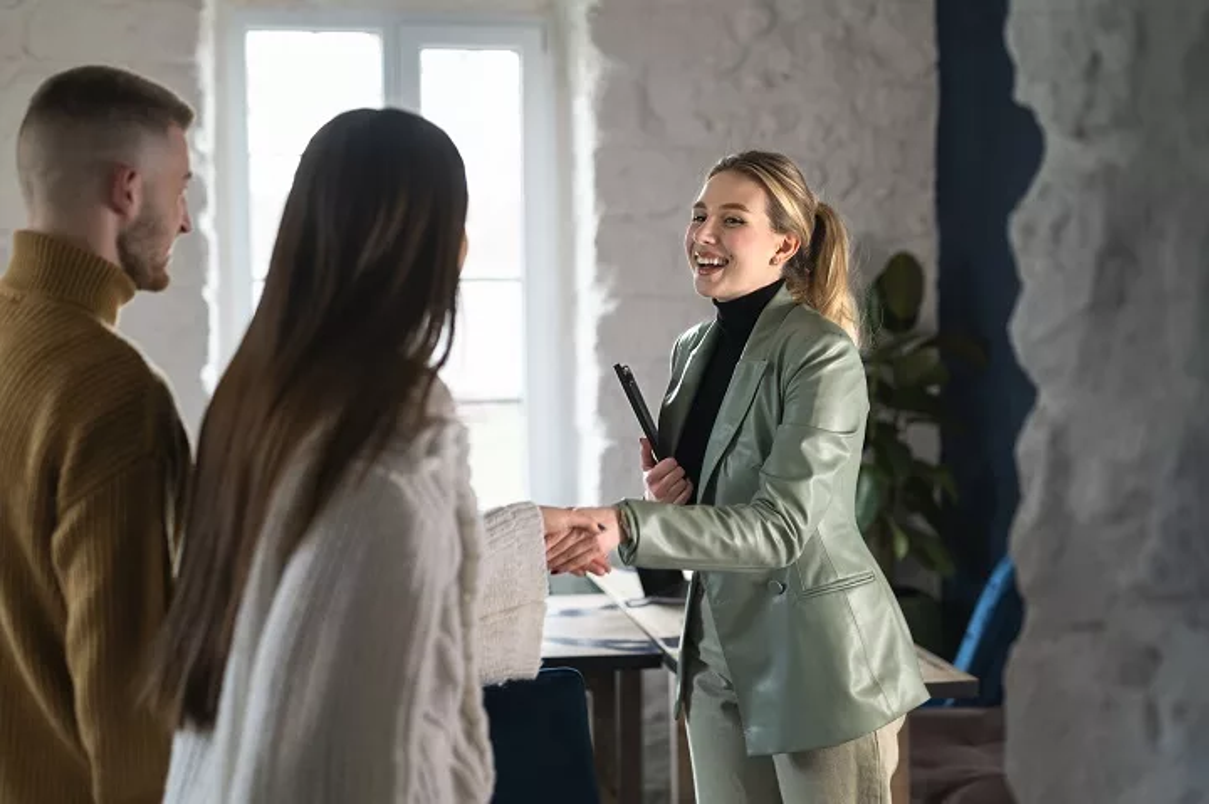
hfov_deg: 39.6
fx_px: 1678
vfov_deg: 27.0
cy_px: 402
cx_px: 604
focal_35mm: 50
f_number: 2.2
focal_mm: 50
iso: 400
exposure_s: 1/60
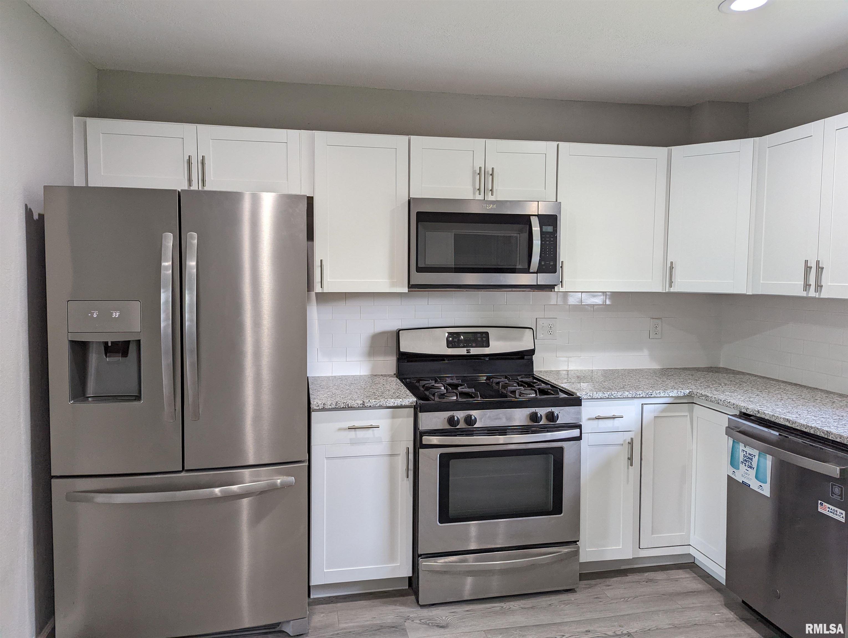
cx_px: 424
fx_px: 589
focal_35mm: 24
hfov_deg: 71.5
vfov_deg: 56.9
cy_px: 319
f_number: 1.85
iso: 106
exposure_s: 1/120
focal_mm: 6.81
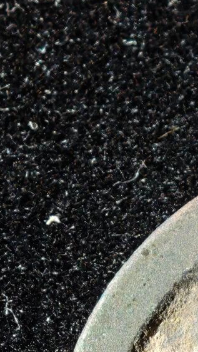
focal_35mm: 362
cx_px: 398
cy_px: 496
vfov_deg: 5.9
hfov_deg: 3.3
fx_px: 3376
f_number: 2
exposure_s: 1/100
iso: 250
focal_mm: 9
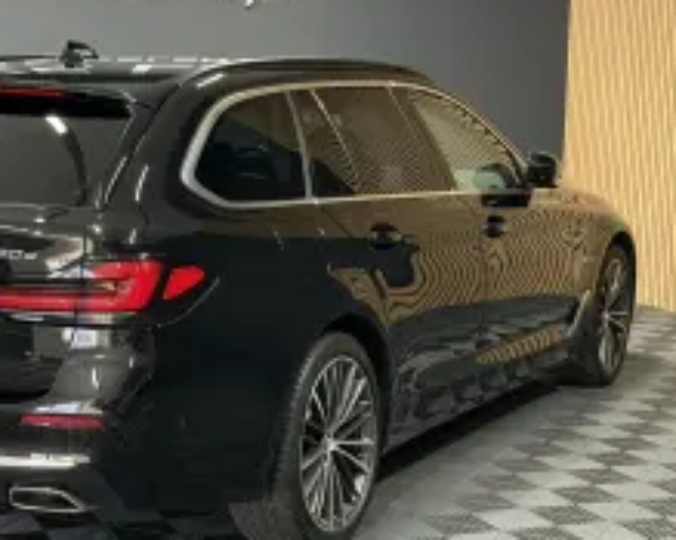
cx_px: 191
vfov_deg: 19.9
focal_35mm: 77
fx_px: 1540
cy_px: 222
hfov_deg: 24.6
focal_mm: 6.76
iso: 320
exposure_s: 1/100
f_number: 1.78
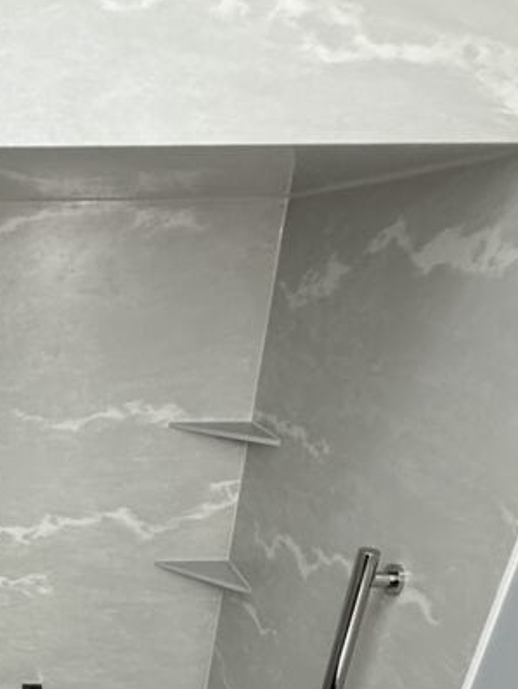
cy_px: 656
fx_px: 718
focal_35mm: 36
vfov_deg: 45.1
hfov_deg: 35.5
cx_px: -12
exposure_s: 1/120
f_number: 2.2
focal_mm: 2.22
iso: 125
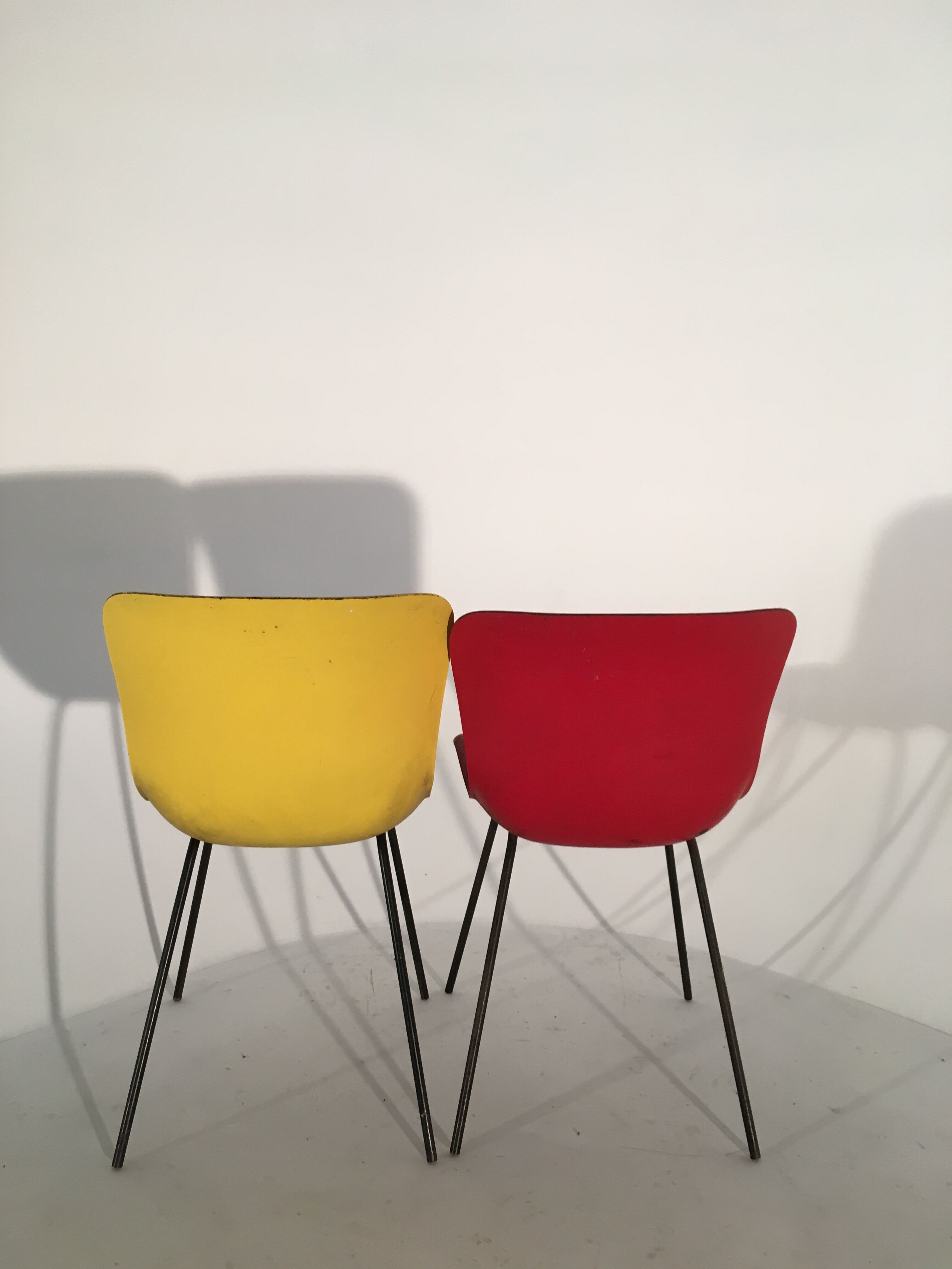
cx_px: 476
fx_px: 1063
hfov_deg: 48.2
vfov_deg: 61.7
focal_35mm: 29
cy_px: 634
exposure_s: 1/33
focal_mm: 4.15
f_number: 2.2
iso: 80
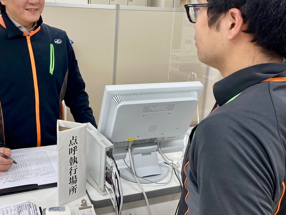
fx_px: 330
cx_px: 126
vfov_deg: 35.7
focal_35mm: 40
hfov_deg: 46.7
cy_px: 79
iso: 64
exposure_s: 1/121
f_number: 1.8
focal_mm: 3.99
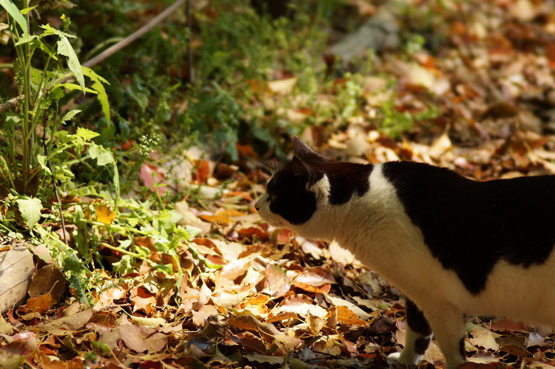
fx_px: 3118
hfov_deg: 10.2
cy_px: 184
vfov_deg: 6.8
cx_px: 278
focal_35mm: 202
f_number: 4.5
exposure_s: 1/320
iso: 200
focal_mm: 135
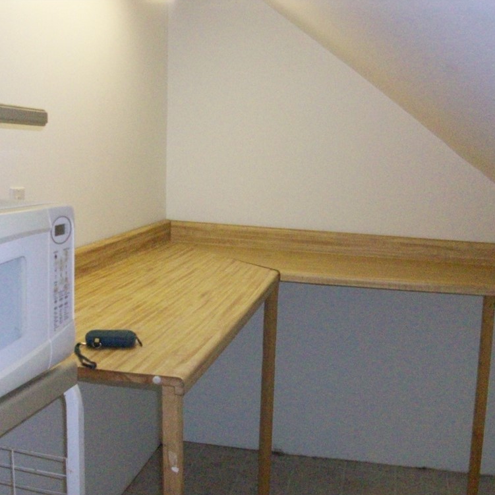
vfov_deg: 40.9
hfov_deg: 40.8
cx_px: 211
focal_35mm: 41
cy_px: 251
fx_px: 663
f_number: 2.8
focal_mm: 5.7
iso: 800
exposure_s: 1/128
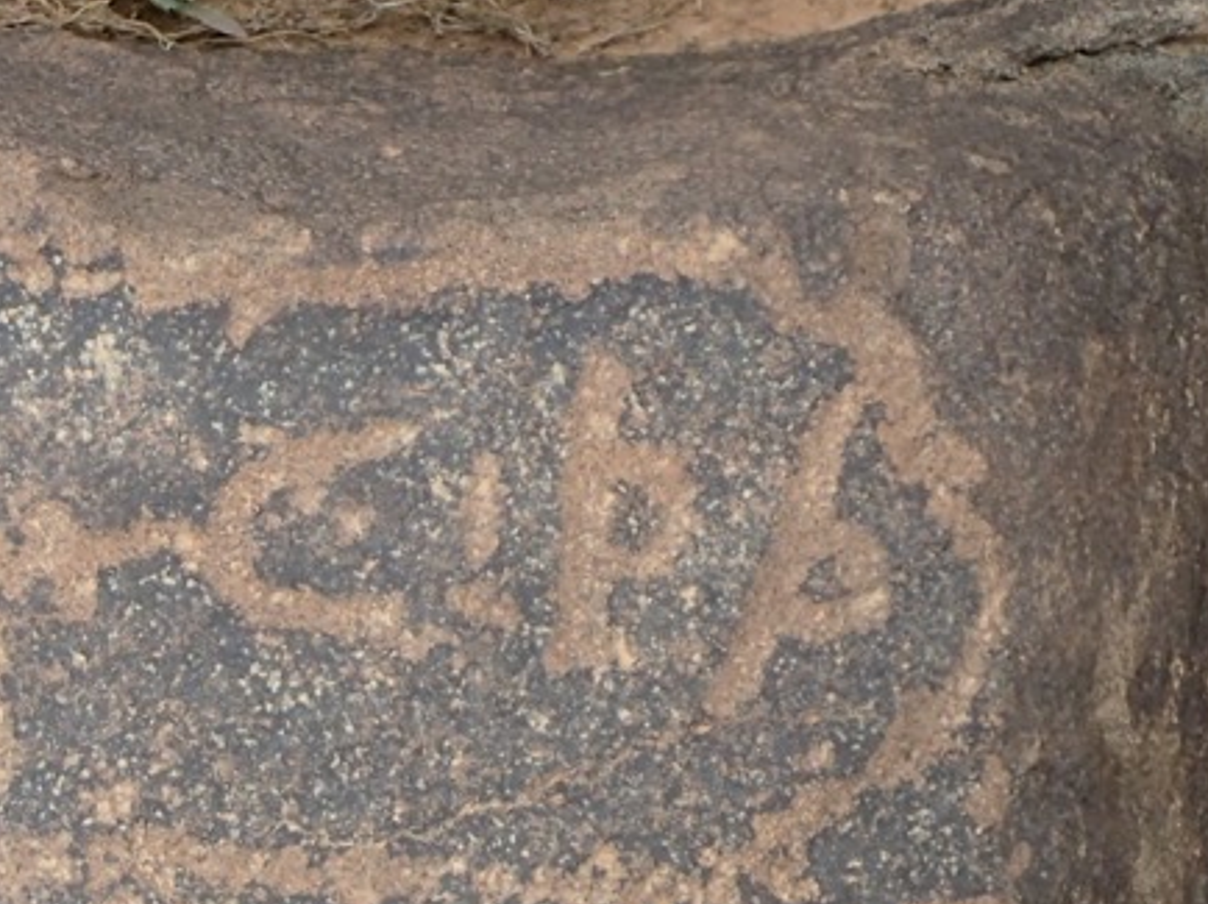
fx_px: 3941
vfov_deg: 12.9
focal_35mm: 113
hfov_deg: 16.5
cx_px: -326
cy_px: 982
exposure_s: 1/100
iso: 100
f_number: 3.5
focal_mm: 6.42
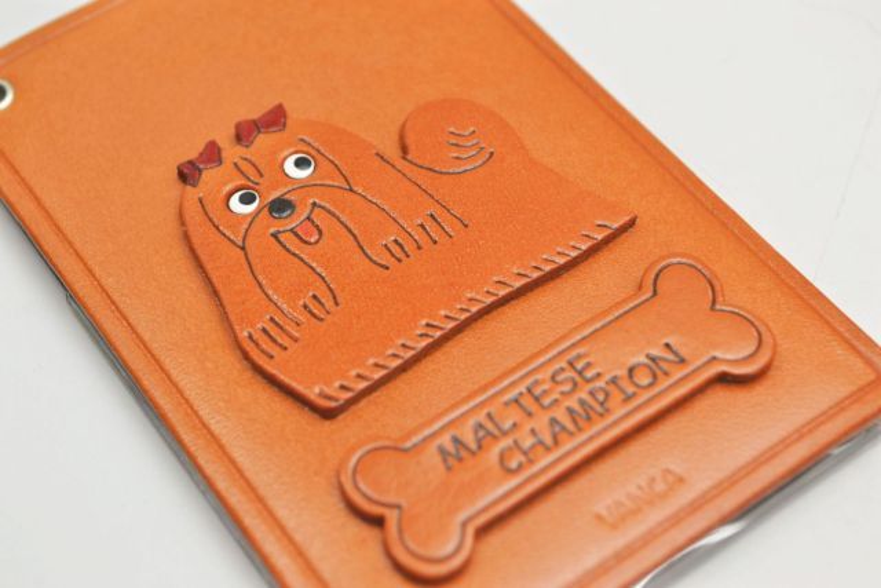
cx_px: 440
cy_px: 294
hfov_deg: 29.9
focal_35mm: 68
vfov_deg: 20.2
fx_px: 1652
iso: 400
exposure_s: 1/60
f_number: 8
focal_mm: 45
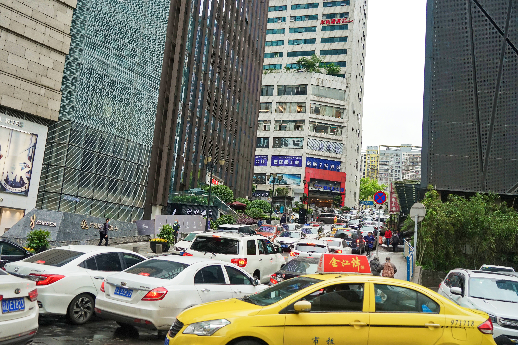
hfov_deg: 55.8
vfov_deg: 38.9
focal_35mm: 34
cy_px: 172
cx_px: 259
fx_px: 489
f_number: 4
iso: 800
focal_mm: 34
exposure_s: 1/500
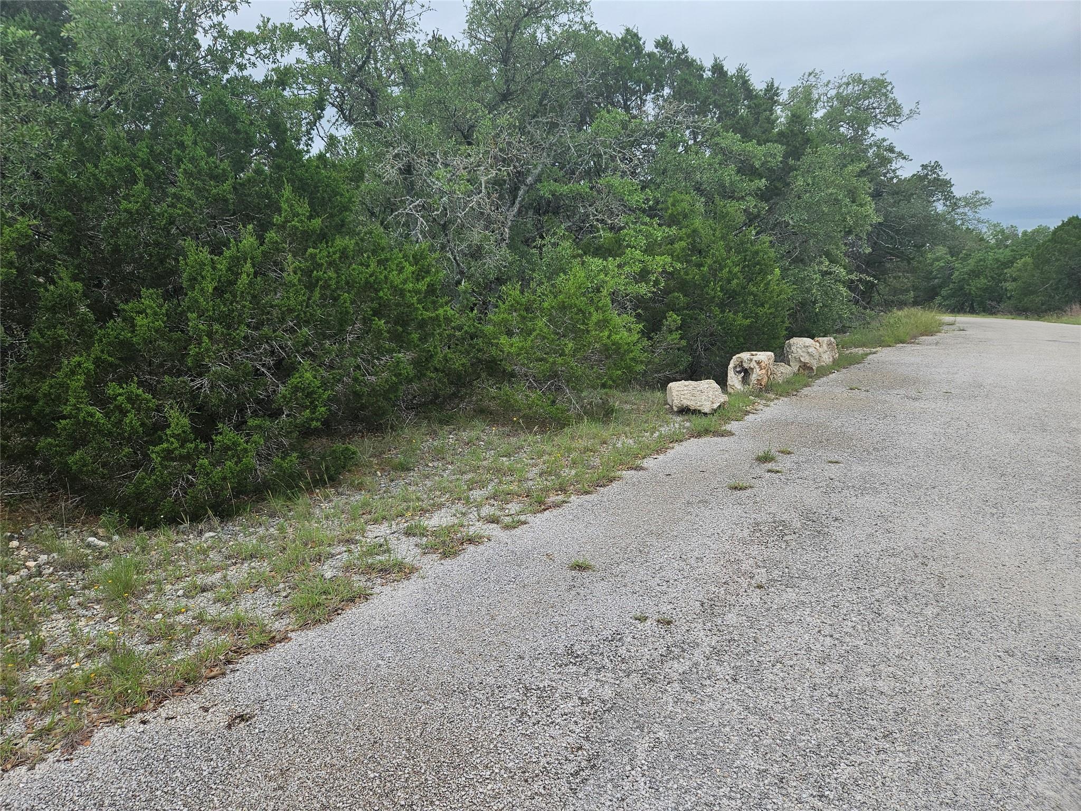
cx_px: 540
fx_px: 718
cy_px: 406
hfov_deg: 73.9
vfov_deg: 58.9
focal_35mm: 23
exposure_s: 1/2000
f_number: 1.8
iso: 50
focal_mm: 5.4
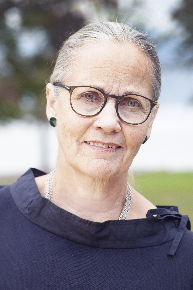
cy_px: 145
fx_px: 1006
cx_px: 96
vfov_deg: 16.4
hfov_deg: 11.0
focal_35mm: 125
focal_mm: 125
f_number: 6.3
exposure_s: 1/125
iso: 320
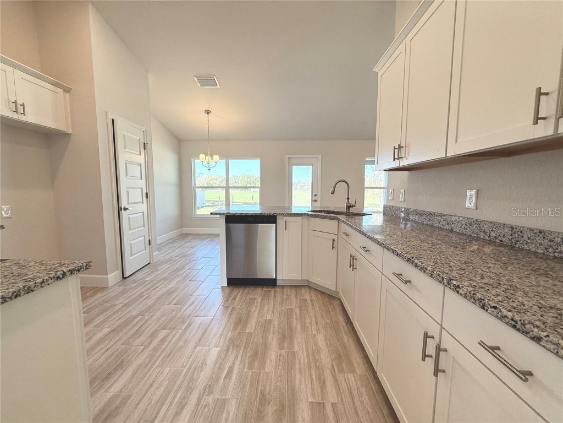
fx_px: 228
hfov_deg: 102.1
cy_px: 212
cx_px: 282
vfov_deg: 85.7
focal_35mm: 14
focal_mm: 2.22
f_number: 2.2
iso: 64
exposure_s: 1/127
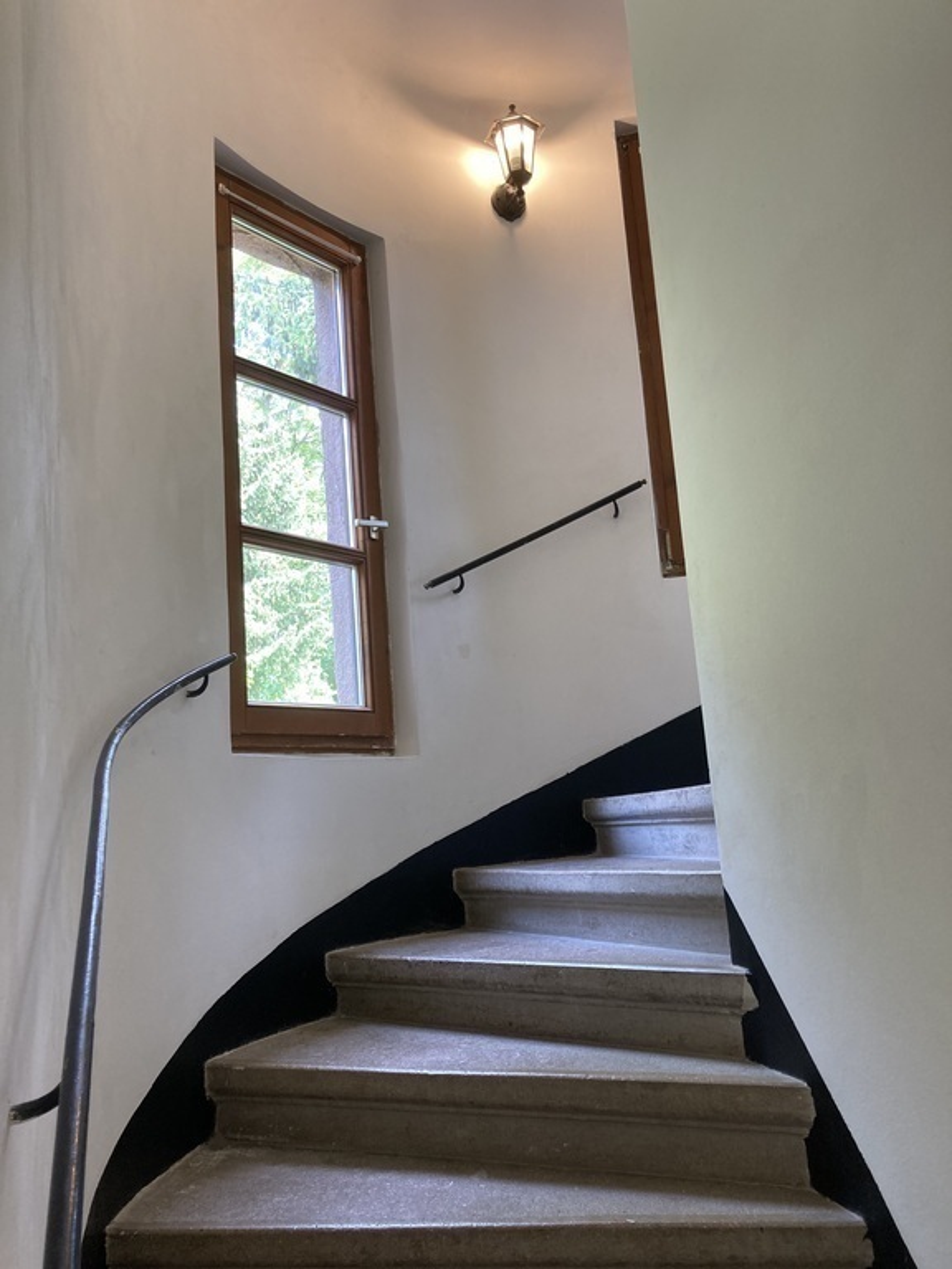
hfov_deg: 49.7
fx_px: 1027
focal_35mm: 28
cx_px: 476
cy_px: 634
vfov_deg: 63.4
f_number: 1.8
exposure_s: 1/50
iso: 80
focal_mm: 3.99
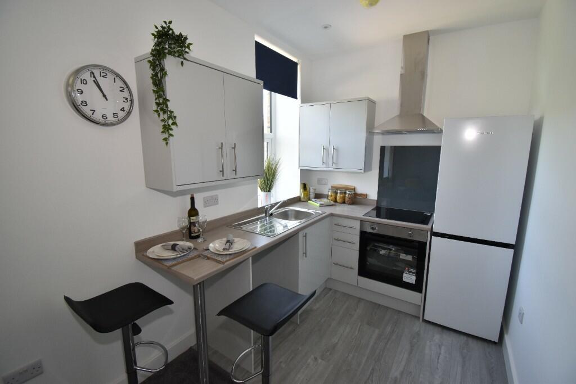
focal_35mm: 15
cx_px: 288
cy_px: 192
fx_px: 240
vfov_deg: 77.3
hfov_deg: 100.4
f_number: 5
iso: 400
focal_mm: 10
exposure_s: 1/60
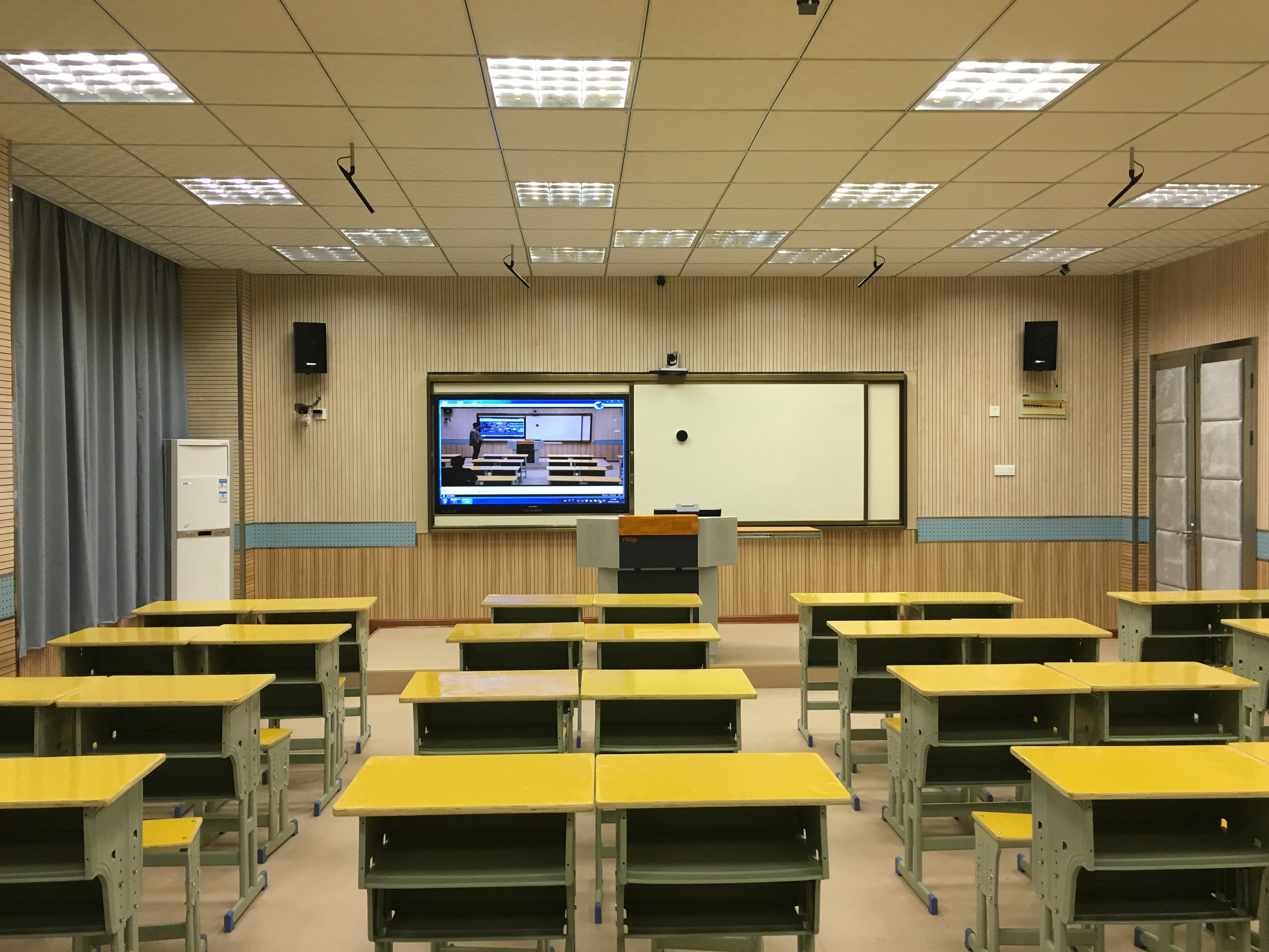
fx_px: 1063
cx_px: 634
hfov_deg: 61.7
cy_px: 476
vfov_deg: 48.2
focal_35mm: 29
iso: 64
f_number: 2.2
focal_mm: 4.15
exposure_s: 1/33
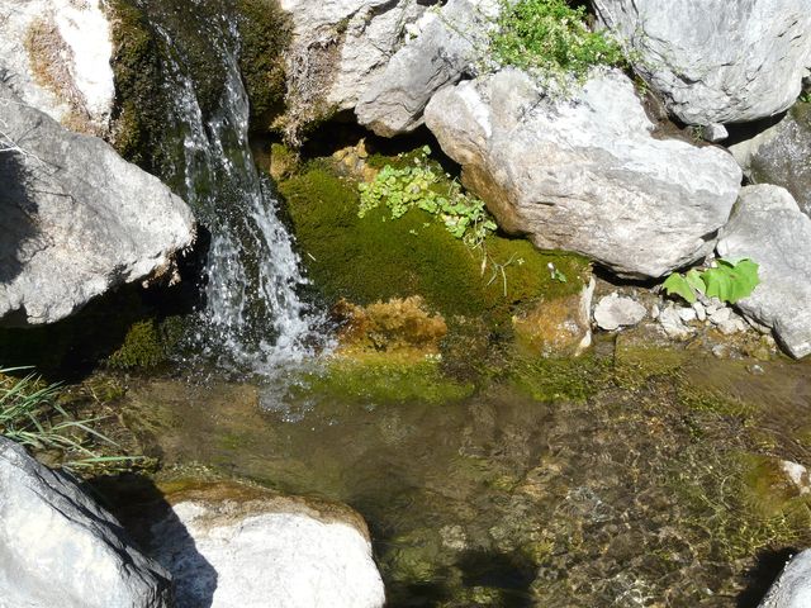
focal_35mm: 58
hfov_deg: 33.2
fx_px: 1359
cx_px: 406
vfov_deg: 25.2
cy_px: 304
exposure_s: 1/320
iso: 100
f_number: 5.6
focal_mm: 9.5
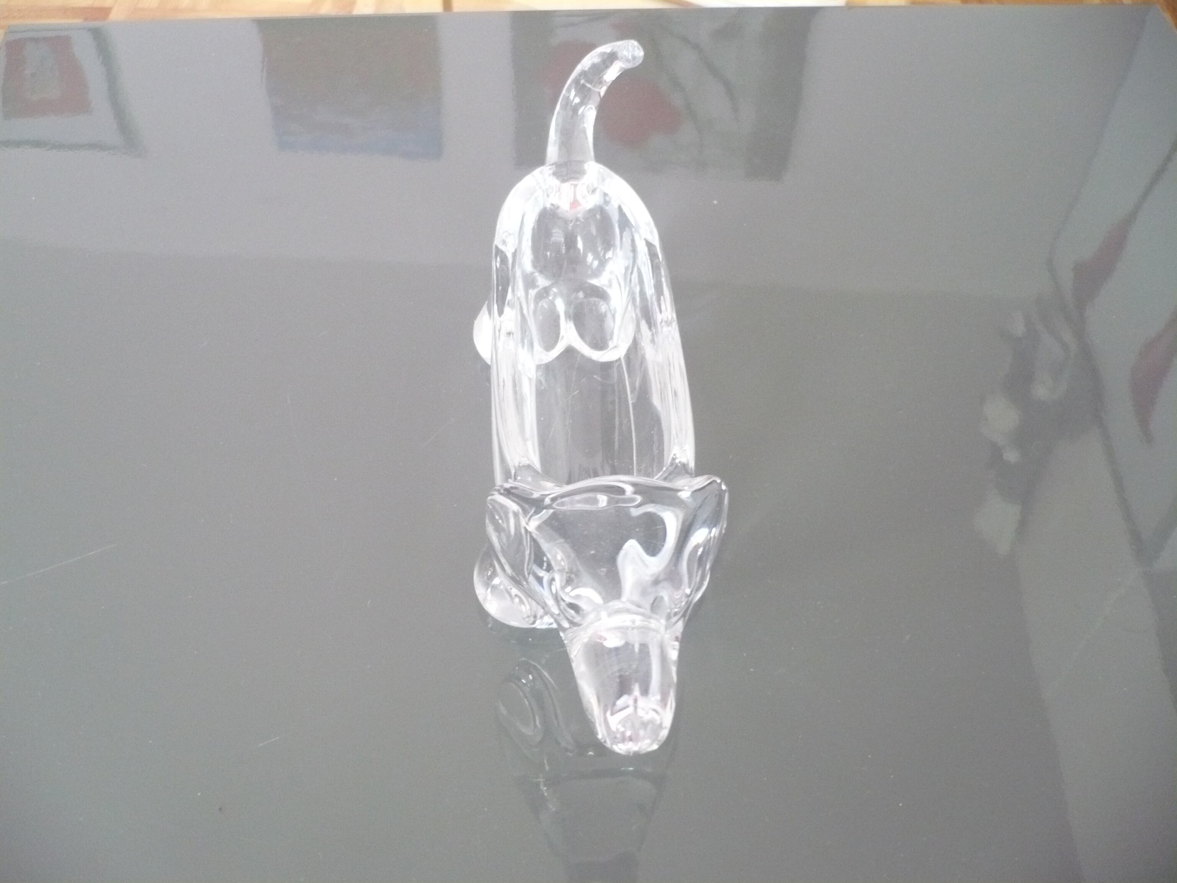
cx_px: 588
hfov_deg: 52.6
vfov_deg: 40.7
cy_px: 442
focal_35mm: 35
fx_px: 1190
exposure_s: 1/8
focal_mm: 5.8
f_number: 2.8
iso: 320
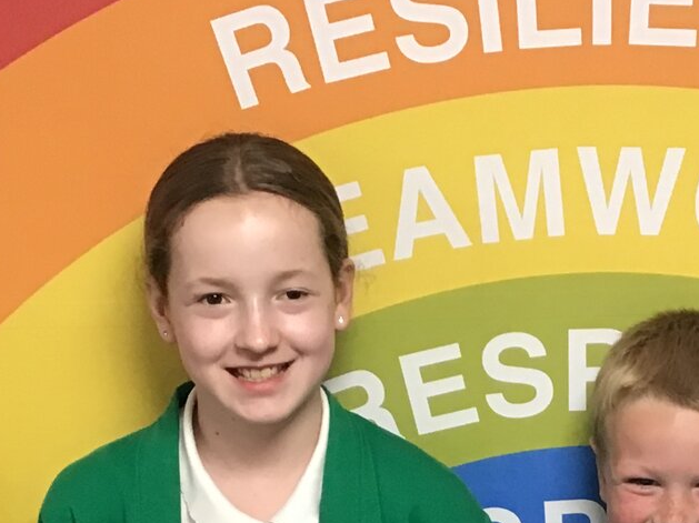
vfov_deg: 14.1
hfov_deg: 19.3
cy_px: 680
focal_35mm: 101
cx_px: 542
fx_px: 2038
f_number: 2.4
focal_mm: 3.3
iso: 125
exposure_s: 1/33
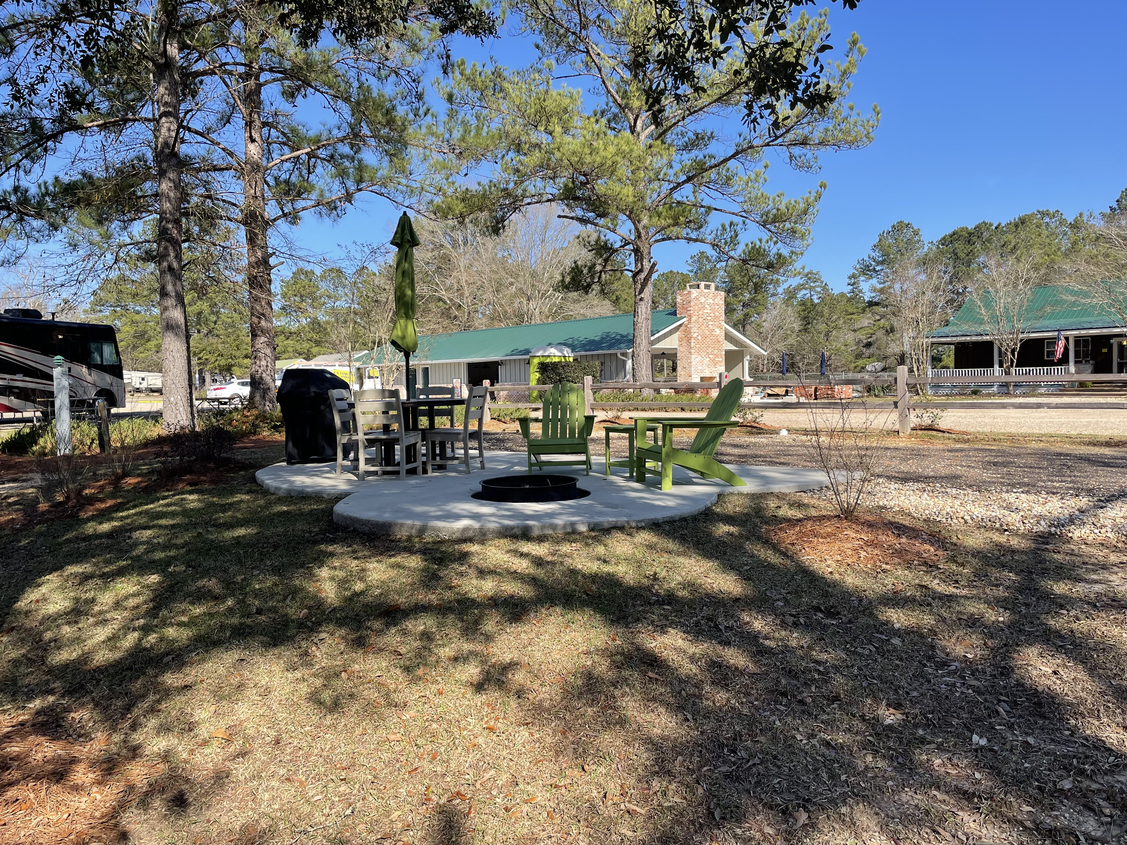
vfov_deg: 53.1
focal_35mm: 26
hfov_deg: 67.3
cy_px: 422
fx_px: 846
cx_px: 564
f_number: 1.6
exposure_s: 1/1770
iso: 32
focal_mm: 4.2
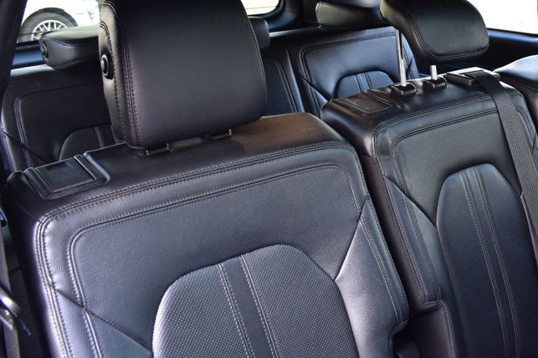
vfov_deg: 31.0
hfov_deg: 43.8
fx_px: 642
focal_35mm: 43
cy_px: 126
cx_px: 411
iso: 500
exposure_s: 1/15
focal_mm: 18
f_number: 6.3
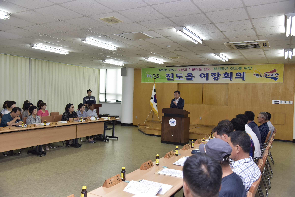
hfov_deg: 61.9
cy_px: 98
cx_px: 148
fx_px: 246
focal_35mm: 30
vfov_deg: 43.6
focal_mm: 30
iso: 640
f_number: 4.5
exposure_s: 1/125
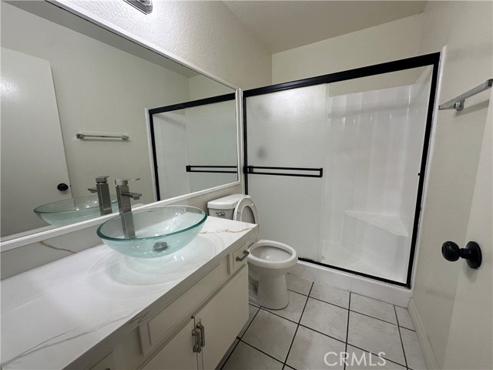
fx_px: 199
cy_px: 185
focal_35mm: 14
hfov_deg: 102.1
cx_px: 246
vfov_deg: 85.7
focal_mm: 2.22
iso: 160
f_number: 2.2
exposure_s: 1/120
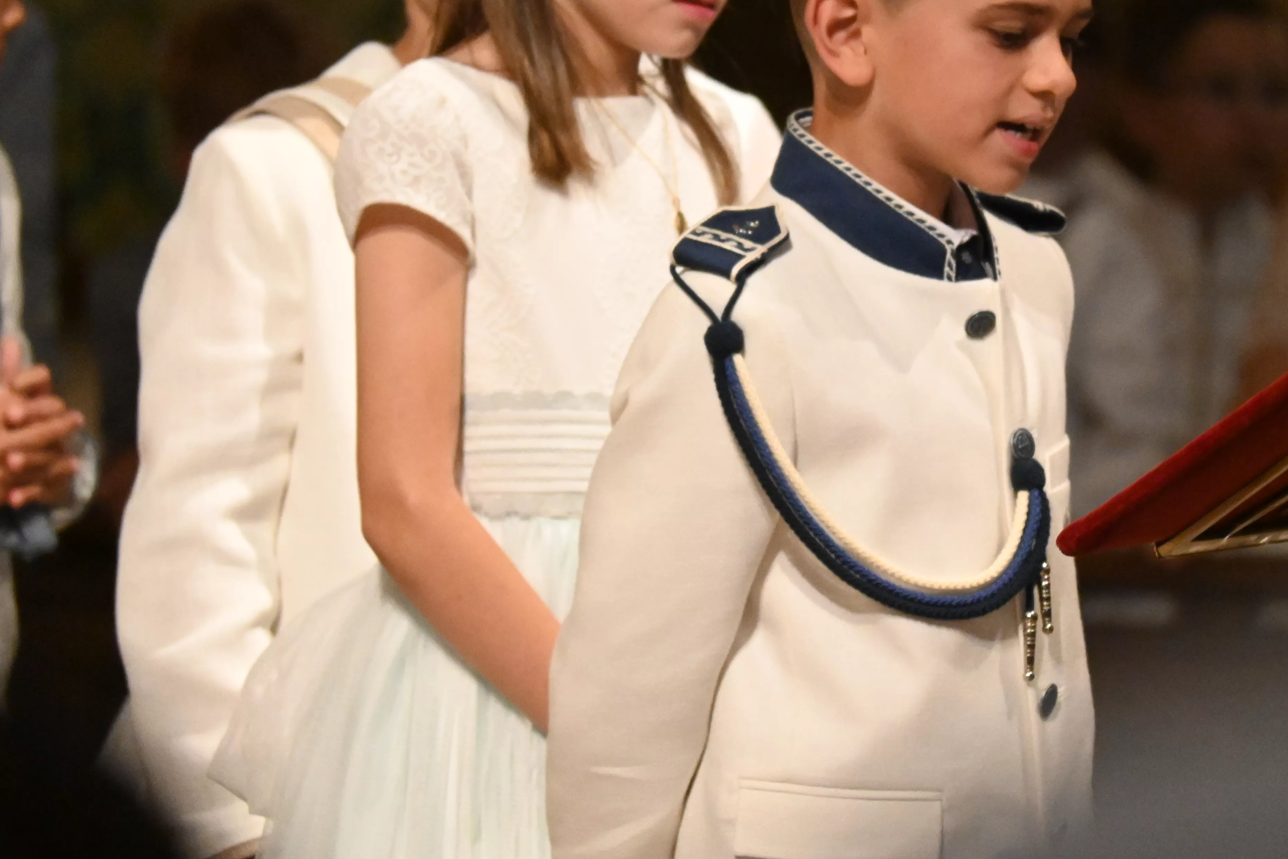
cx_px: 869
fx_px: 20069
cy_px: 334
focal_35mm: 561
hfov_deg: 3.7
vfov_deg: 2.5
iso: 6400
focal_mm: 250
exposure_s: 1/160
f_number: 6.3
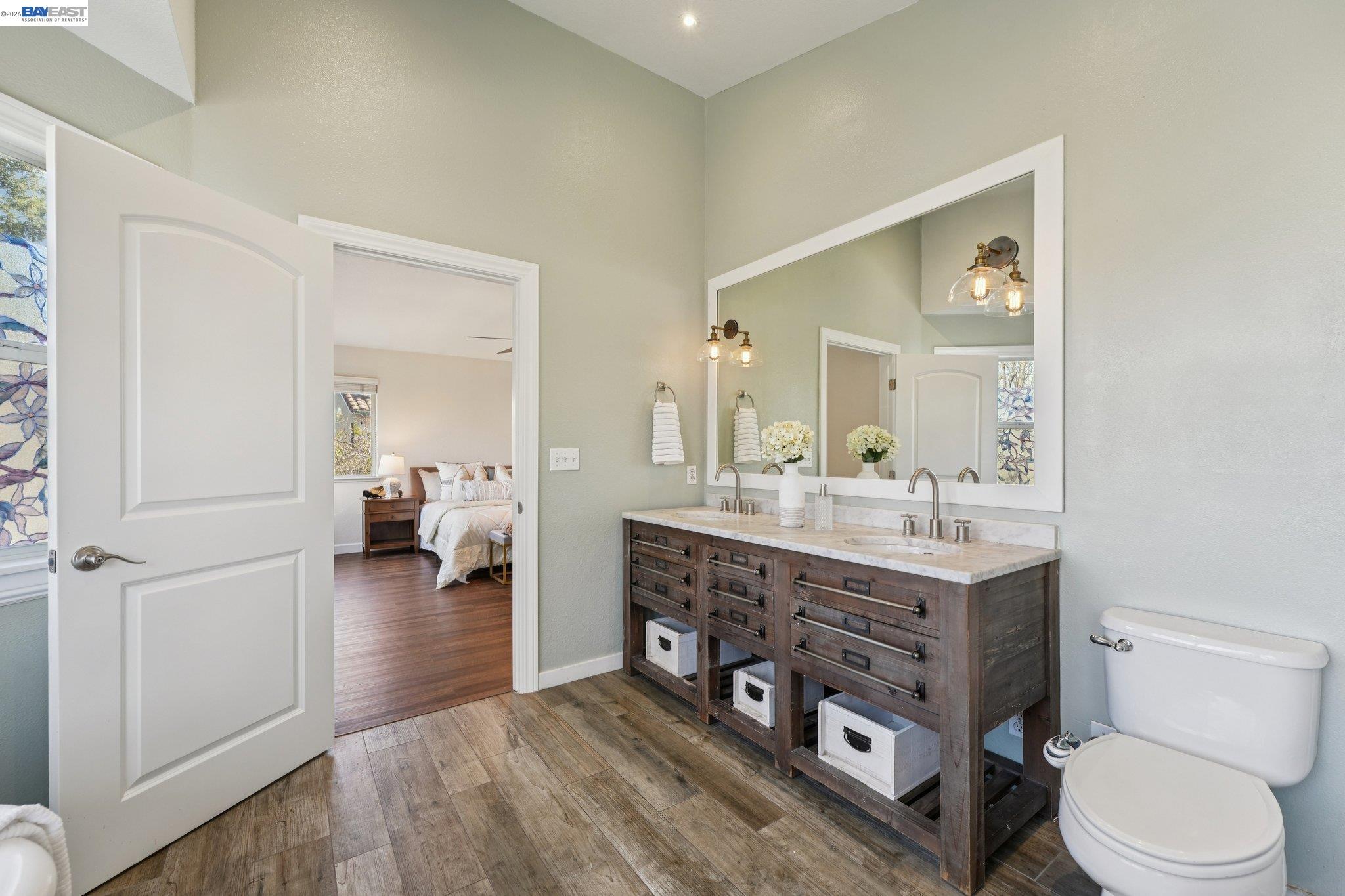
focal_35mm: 14
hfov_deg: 104.3
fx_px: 523
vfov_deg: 81.2
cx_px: 672
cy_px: 448
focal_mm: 14
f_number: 8
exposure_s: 1/30
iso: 640
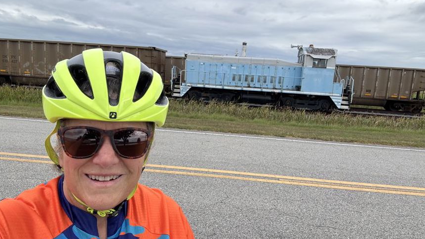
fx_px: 293
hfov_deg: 71.9
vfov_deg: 44.4
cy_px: 117
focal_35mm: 26
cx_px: 213
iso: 25
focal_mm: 2.69
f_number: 1.9
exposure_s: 1/501
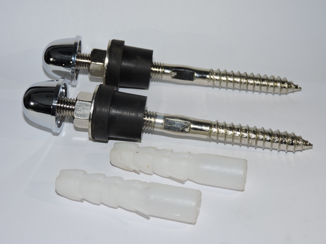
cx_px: 163
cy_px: 122
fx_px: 518
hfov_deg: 34.9
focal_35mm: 55
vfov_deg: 26.6
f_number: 3.7
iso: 100
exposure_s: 1/30
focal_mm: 9.8
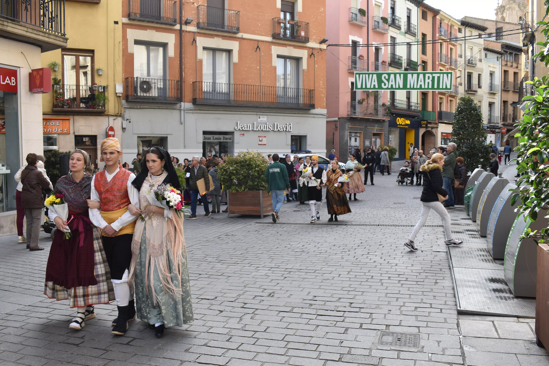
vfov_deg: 41.7
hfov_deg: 59.5
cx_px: 274
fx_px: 480
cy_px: 183
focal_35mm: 32
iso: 400
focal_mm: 21
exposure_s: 1/250
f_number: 8
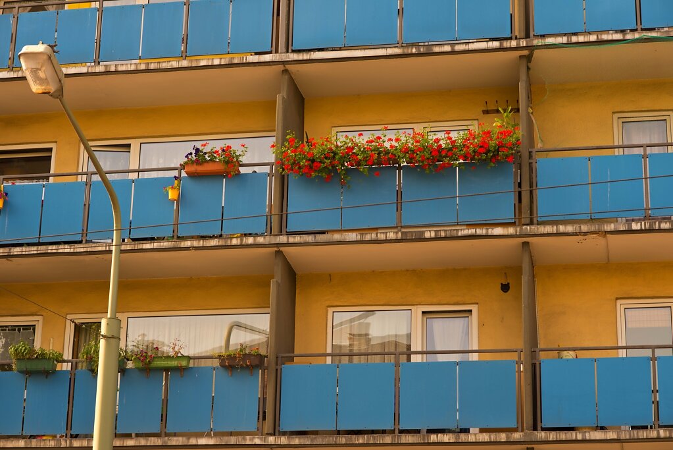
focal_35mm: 85
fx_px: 1590
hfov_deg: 23.9
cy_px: 225
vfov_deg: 16.1
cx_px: 336
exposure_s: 1/125
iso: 100
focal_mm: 85
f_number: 5.6
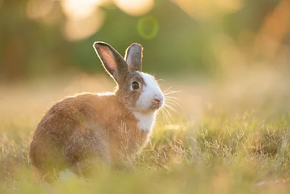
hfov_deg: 10.3
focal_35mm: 200
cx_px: 145
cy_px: 97
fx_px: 1611
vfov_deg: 6.9
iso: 250
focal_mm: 200
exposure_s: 1/640
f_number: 2.8
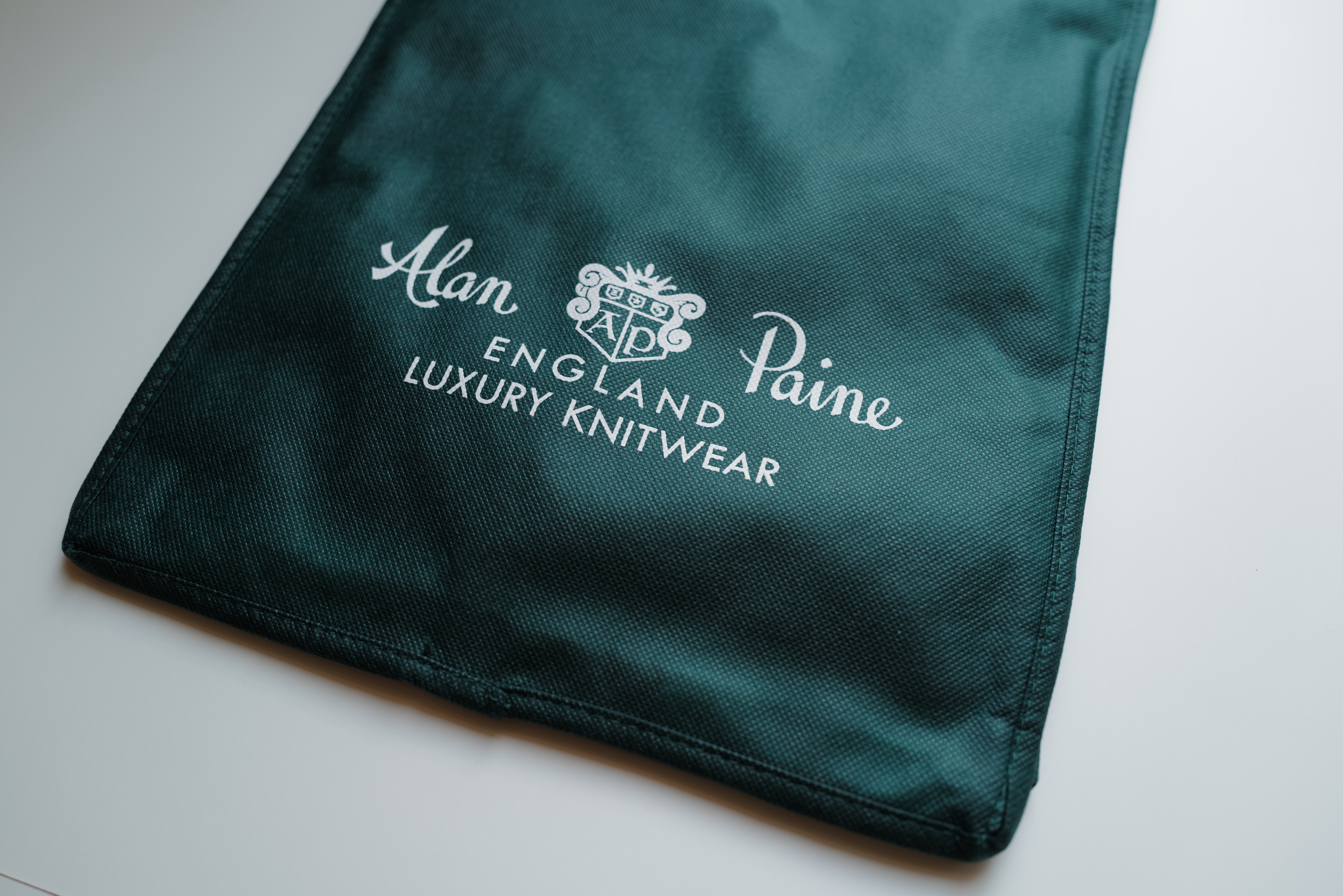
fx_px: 1045
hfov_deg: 65.5
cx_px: 672
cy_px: 448
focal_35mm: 28
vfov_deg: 46.4
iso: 100
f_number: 3.2
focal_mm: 28
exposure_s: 1/80
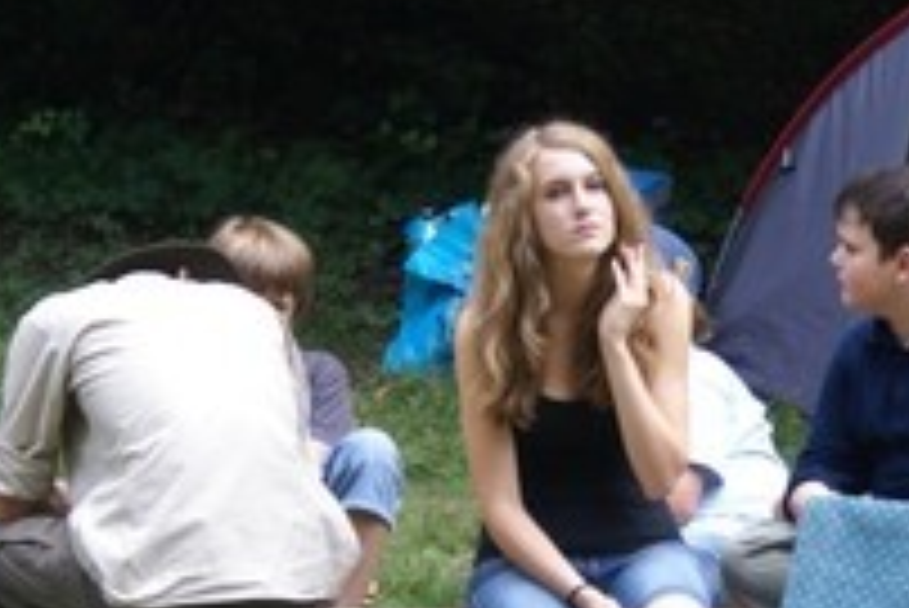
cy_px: 288
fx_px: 8414
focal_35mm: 333
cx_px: 1228
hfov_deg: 6.1
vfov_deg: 4.1
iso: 125
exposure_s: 1/125
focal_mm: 70
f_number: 5.6
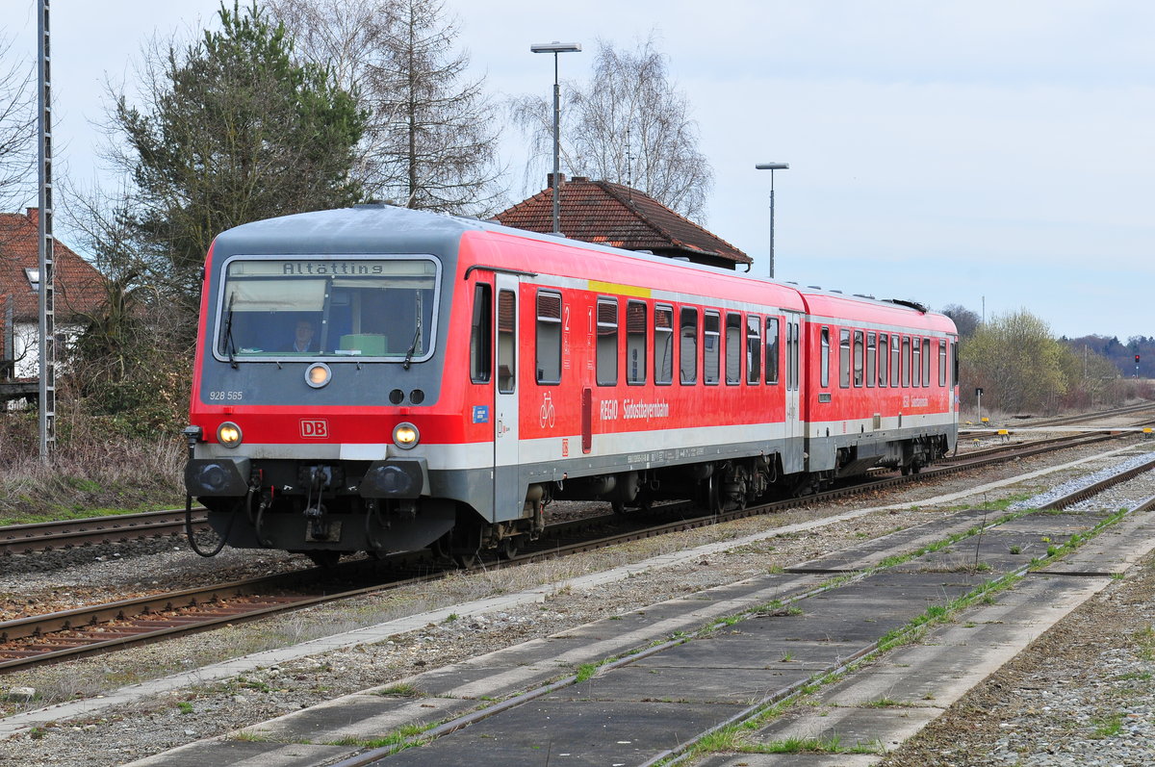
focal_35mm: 105
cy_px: 384
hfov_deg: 19.5
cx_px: 578
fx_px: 3365
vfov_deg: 13.0
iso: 400
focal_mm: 70
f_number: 10
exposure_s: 1/400
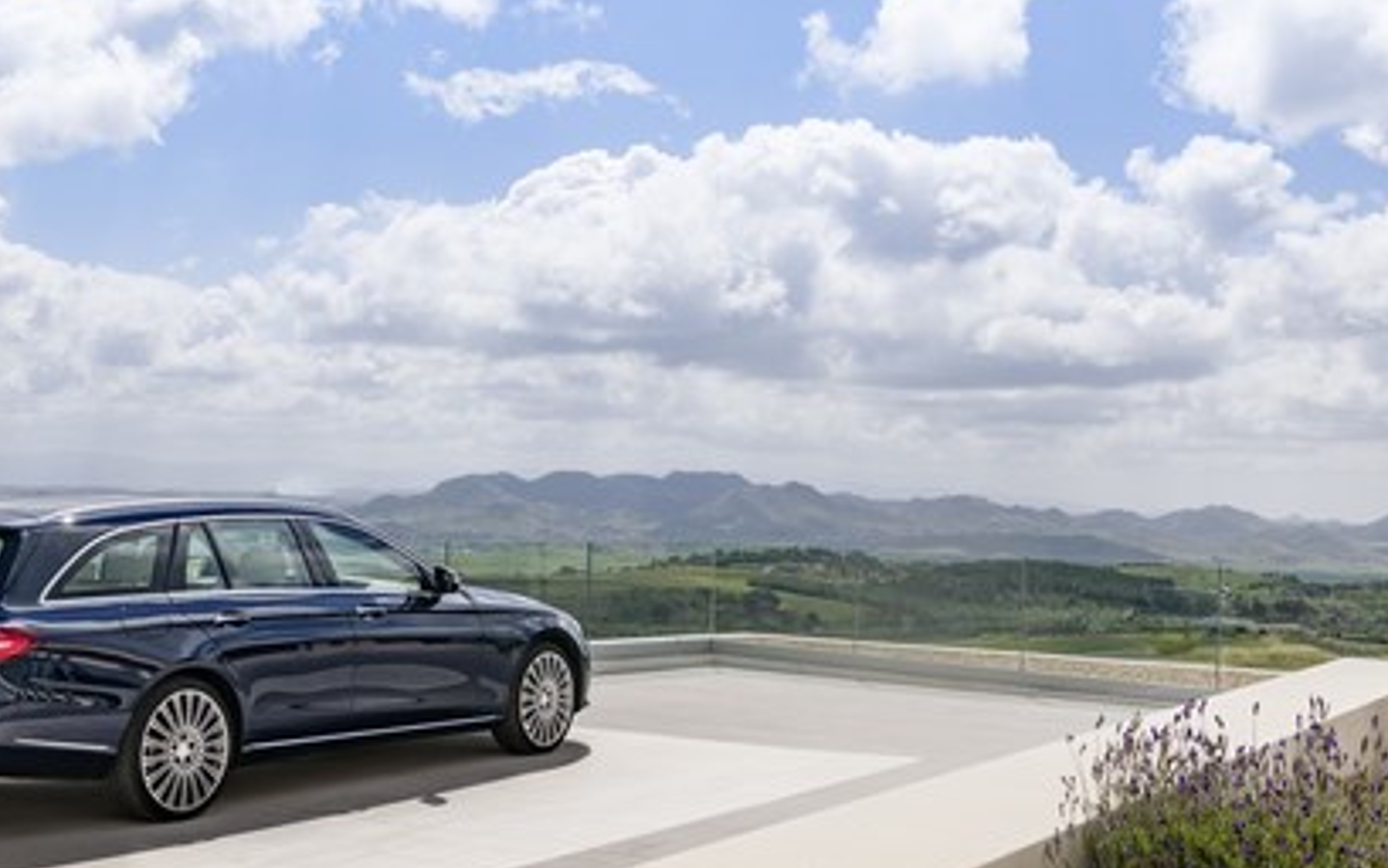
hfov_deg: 42.4
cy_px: 463
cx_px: 550
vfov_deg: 27.4
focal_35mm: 47
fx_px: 1779
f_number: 8
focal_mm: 32
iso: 100
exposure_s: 1/160
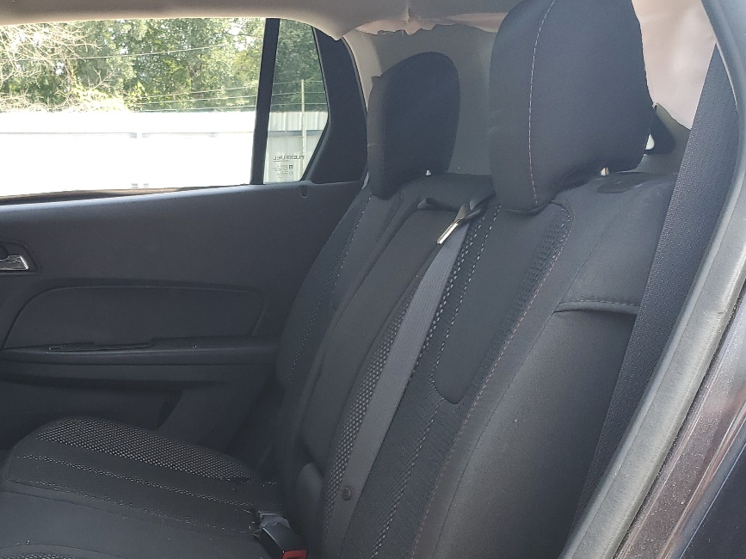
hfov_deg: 38.6
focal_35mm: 48
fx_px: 1034
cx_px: 182
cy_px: 452
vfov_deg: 29.5
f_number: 1.5
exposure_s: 1/250
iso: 50
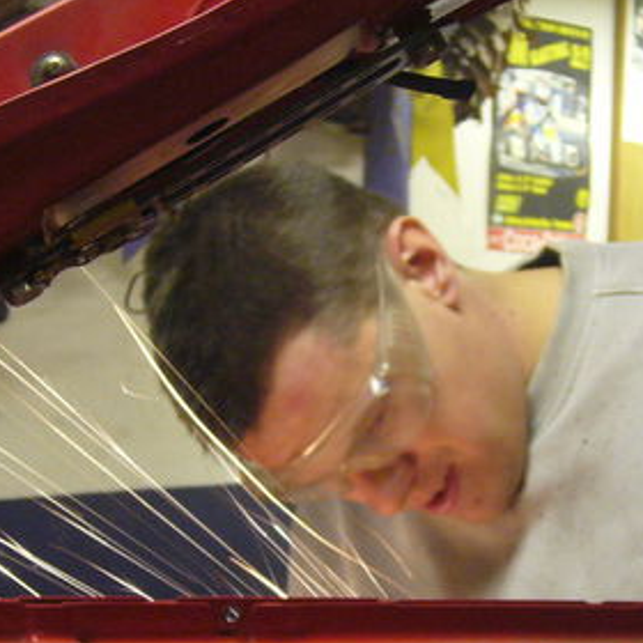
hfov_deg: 15.6
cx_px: 466
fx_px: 2333
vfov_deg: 15.7
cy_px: 381
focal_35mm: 111
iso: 200
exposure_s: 1/8
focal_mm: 9.1
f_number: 3.5
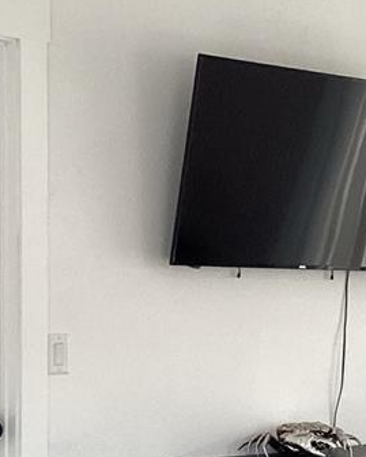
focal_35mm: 108
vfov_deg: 17.6
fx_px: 1462
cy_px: 388
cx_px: 271
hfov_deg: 14.2
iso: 64
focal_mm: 3.3
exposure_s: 1/120
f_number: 2.4
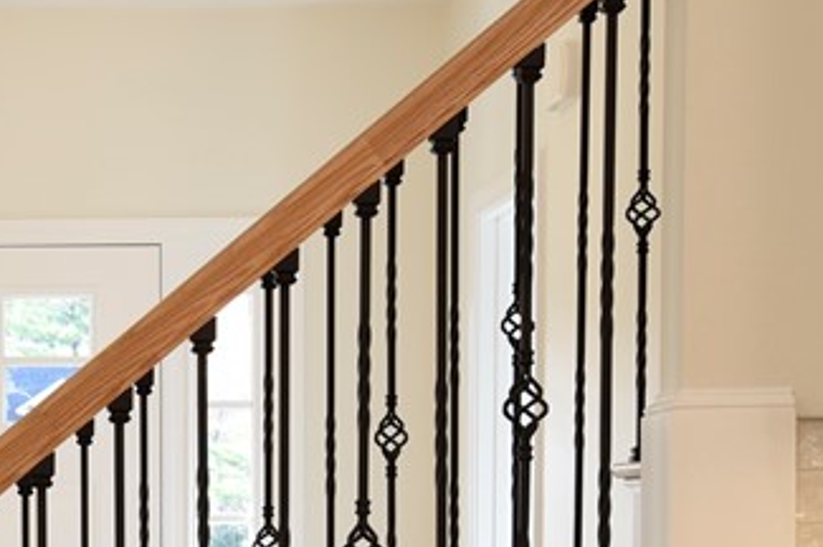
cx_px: -60
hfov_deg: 17.0
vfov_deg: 11.4
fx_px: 2672
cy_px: 681
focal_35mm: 117
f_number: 9
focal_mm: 35
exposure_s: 1/15
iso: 250
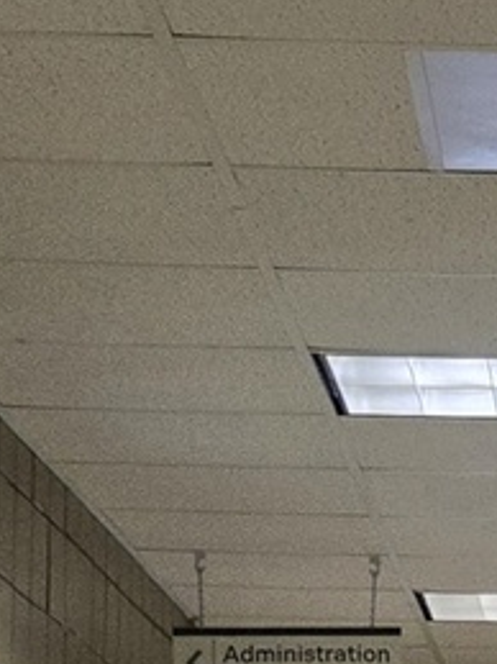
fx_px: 1743
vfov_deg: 17.6
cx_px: 615
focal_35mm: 91
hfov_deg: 15.6
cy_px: 1174
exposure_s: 1/120
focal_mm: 5.4
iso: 200
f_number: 1.8
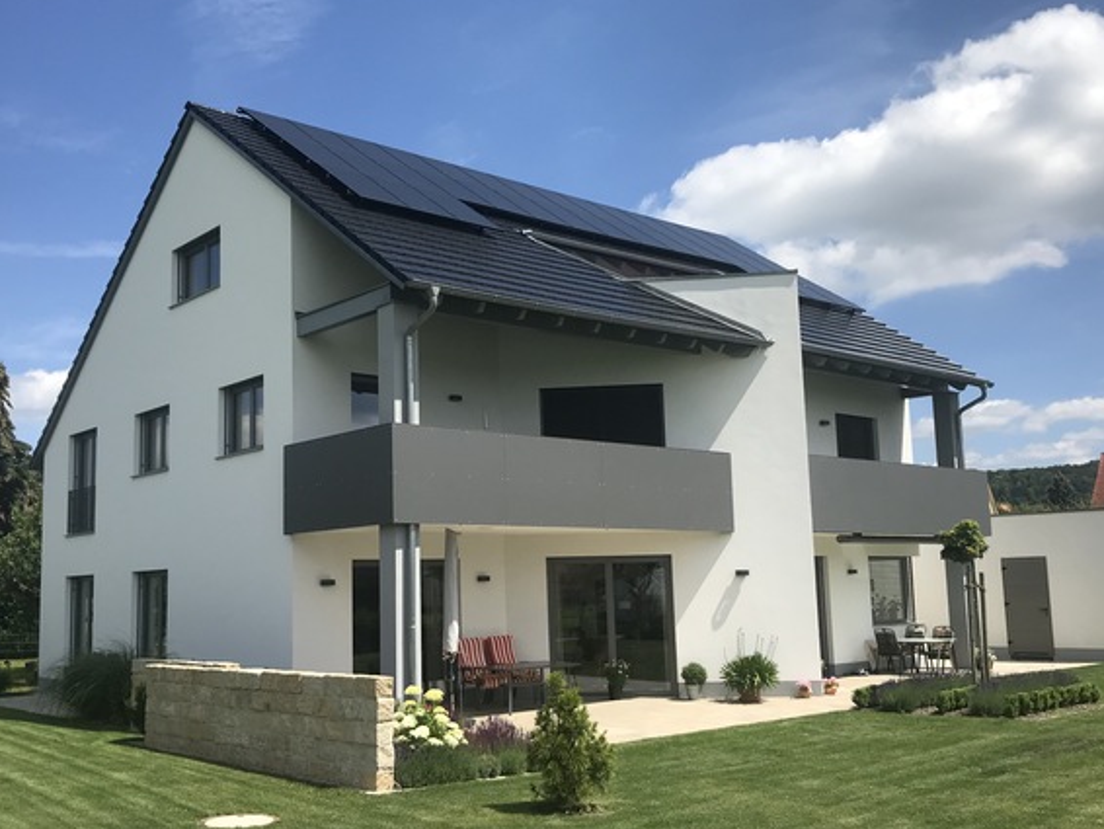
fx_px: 1149
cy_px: 456
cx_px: 492
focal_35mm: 36
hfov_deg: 51.2
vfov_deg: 39.6
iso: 20
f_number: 1.8
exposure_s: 1/2817
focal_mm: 3.99
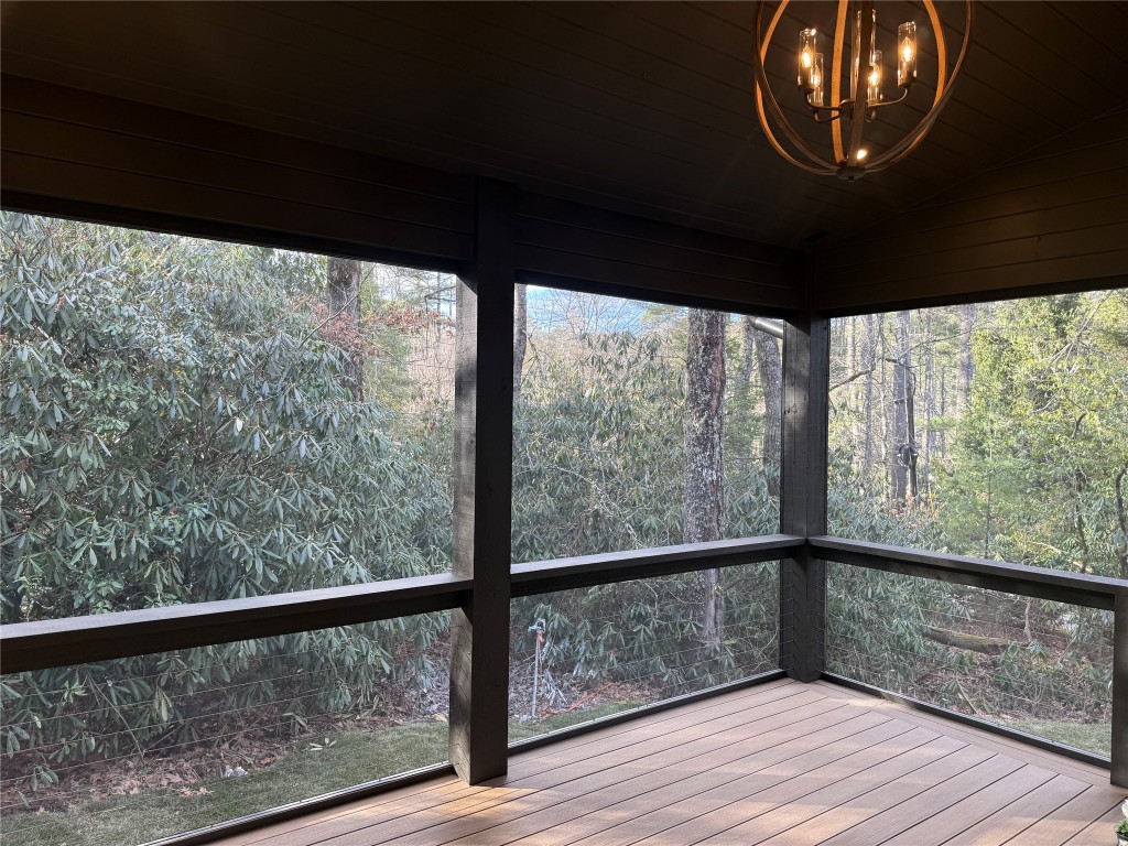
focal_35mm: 24
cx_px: 564
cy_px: 423
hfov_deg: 71.6
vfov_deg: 56.8
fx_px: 782
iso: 80
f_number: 1.78
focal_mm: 6.76
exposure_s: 1/120
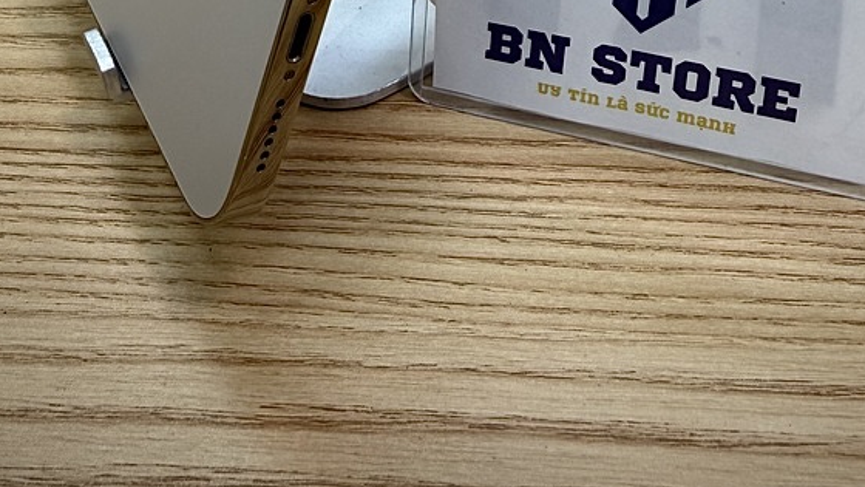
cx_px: 439
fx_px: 963
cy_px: -182
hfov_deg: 48.4
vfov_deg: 24.1
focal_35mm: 42
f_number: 2.2
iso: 80
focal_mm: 2.22
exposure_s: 1/120
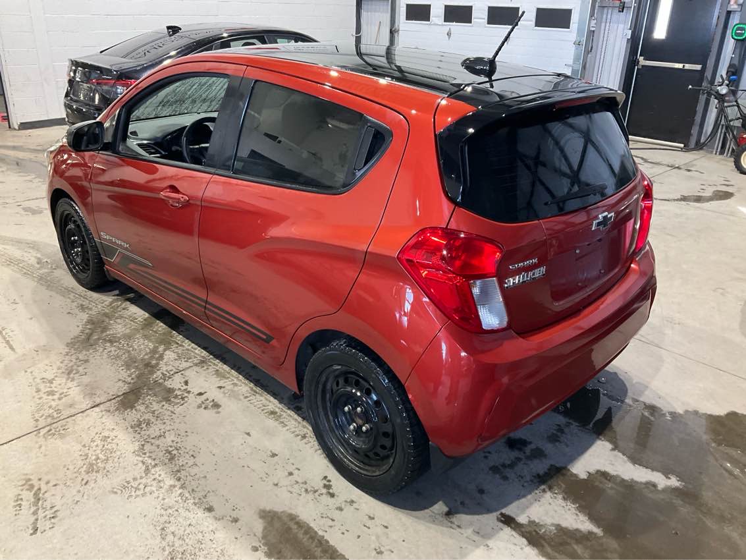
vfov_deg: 48.2
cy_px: 280
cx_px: 373
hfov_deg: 61.7
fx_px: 625
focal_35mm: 29
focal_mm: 3
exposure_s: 1/60
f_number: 1.8
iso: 160
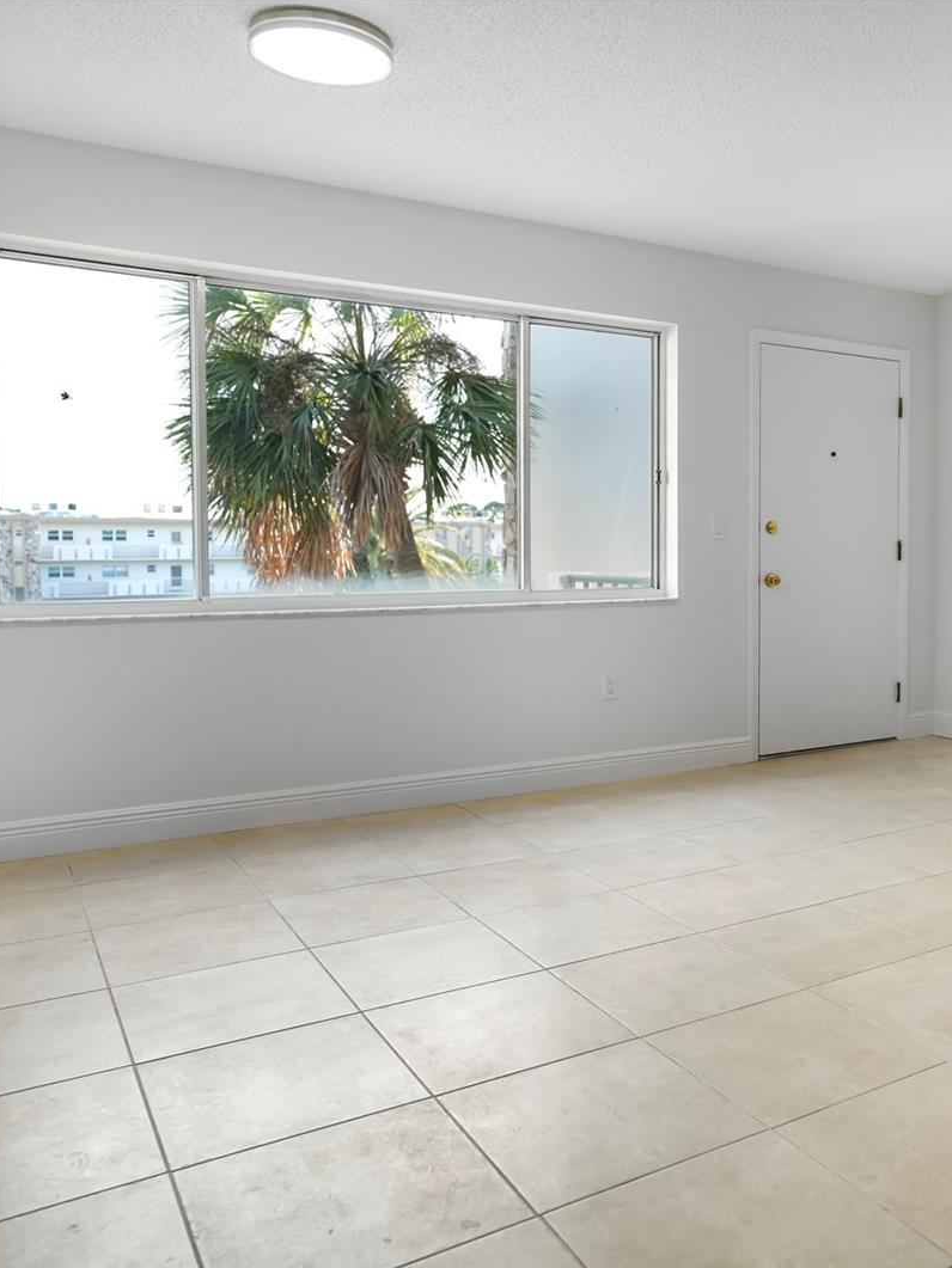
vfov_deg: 61.7
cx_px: 733
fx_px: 1063
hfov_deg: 46.2
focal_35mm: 29
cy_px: 633
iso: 800
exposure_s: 1/250
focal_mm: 20
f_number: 2.8
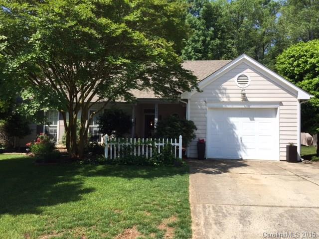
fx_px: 267
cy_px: 120
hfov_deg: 61.7
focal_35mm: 29
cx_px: 160
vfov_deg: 48.2
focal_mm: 4.15
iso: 32
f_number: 2.2
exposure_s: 1/1522
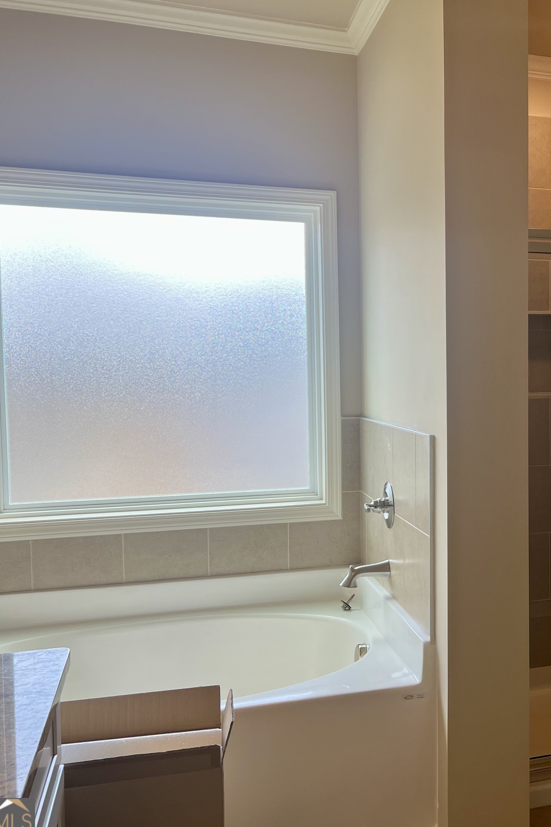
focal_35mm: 37
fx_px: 849
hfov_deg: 34.4
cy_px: 416
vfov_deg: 51.9
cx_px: 473
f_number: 1.5
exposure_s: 1/248
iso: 40
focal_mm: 5.7
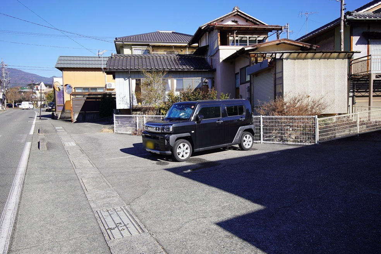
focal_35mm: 27
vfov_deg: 47.9
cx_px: 190
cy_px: 127
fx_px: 286
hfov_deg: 67.4
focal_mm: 18
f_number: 9
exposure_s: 1/125
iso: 100
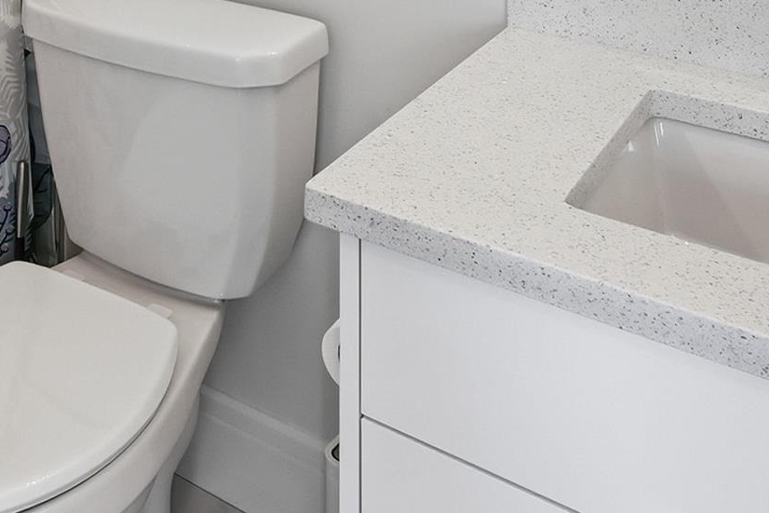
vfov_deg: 20.3
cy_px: -352
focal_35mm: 52
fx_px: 1111
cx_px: 87
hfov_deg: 36.0
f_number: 8
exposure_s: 1/15
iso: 100
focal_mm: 14
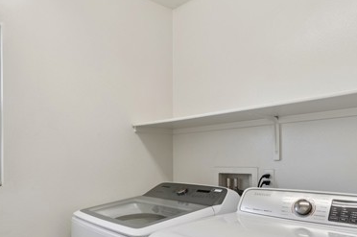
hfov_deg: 59.9
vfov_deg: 41.3
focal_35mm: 31
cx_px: 156
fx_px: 309
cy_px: 163
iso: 100
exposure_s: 1/6
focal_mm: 18.1
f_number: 13
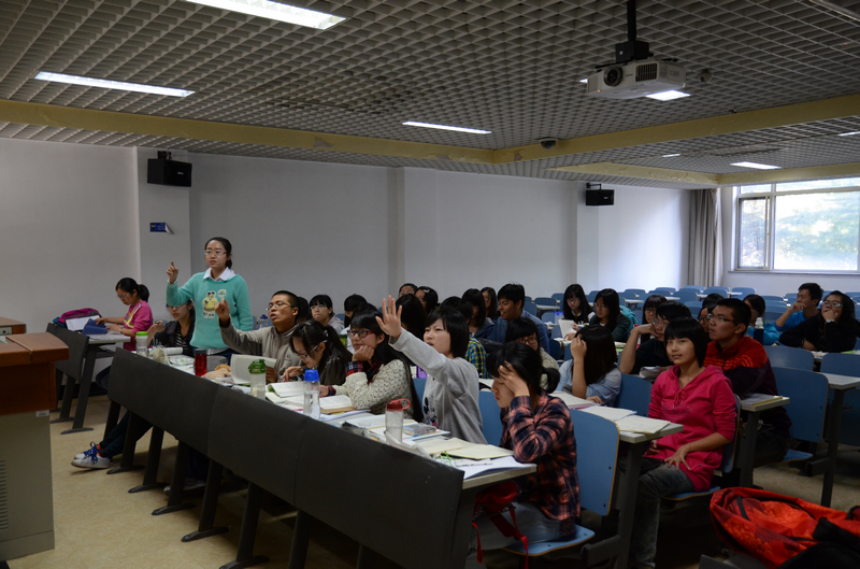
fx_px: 715
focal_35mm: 30
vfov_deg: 43.4
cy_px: 284
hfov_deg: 62.1
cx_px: 430
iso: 1000
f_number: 4
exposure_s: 1/50
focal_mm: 20
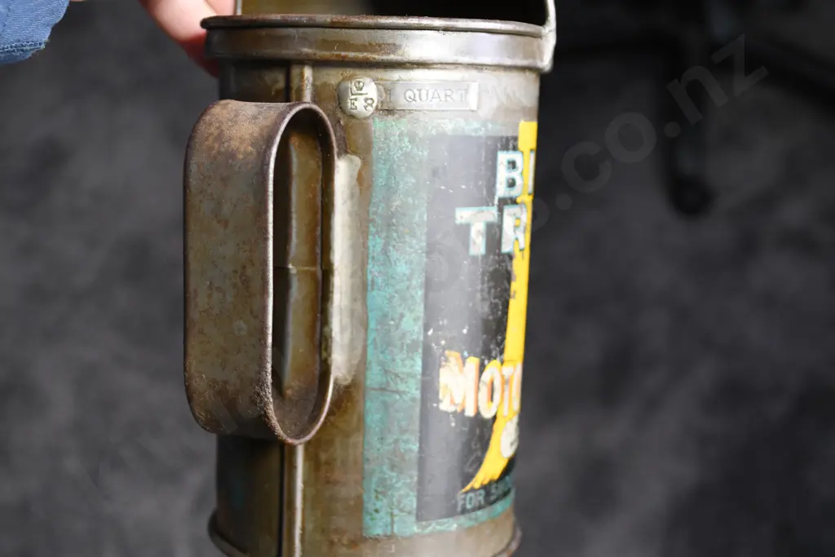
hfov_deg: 38.9
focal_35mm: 51
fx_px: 1183
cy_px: 278
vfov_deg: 26.5
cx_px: 418
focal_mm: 34
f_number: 5.6
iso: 400
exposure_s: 1/125
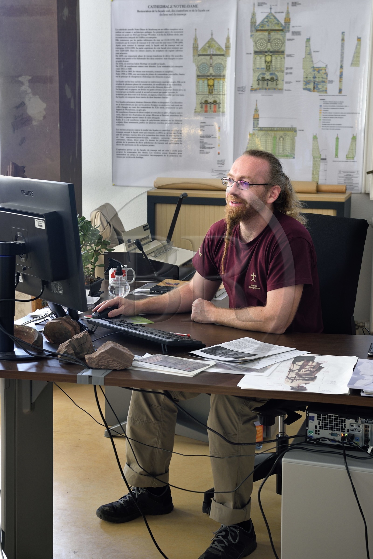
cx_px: 186
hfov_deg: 24.2
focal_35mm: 56
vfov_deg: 35.6
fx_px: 870
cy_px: 280
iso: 800
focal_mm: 56
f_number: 6.3
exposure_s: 1/10
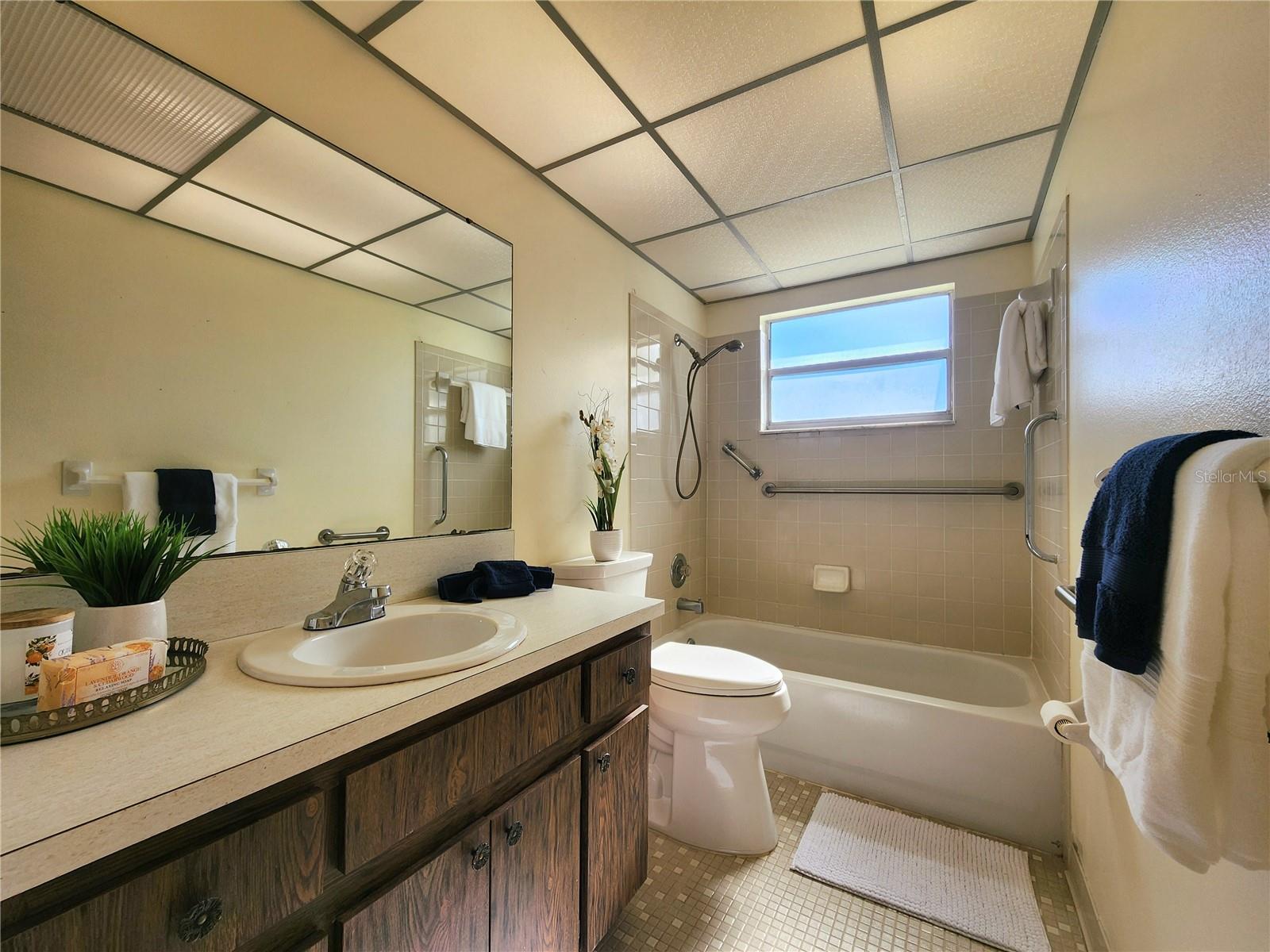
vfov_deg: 89.9
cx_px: 635
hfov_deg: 106.2
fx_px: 477
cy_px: 476
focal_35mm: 13
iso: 50
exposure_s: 1/175
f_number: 2.2
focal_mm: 2.2
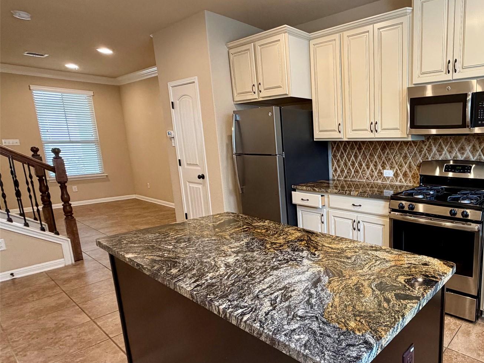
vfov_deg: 61.0
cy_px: 195
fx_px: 308
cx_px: 380
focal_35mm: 22
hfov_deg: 69.7
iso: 200
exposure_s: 1/60
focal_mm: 2.22
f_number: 2.2
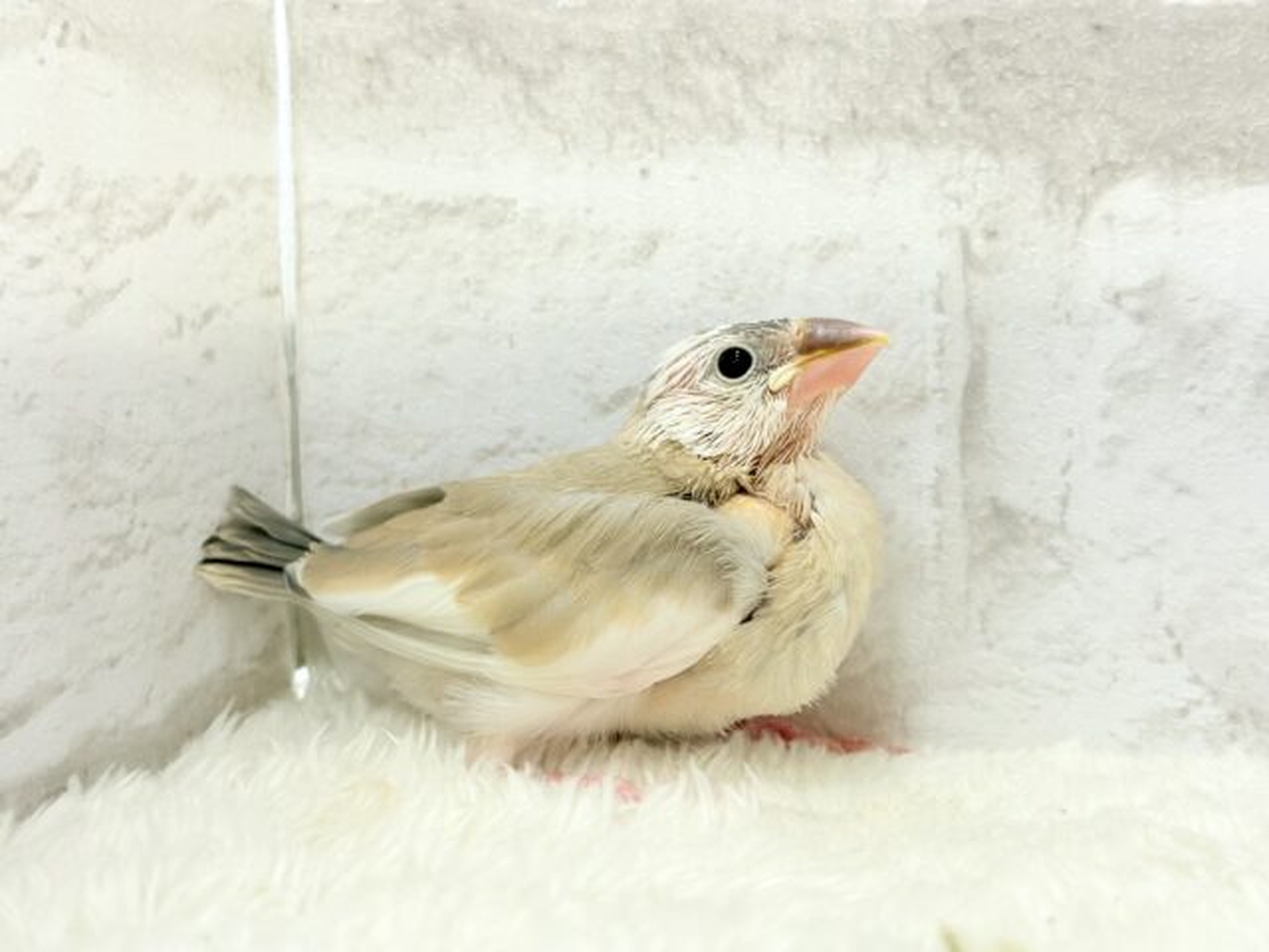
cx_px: 634
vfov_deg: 28.0
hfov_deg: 36.8
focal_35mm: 52
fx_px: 1906
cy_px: 476
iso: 80
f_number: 1.6
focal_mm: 5.96
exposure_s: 1/100
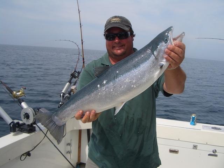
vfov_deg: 40.7
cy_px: 84
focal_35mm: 35
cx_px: 112
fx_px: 226
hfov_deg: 52.6
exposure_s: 1/640
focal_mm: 5.8
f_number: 4.3
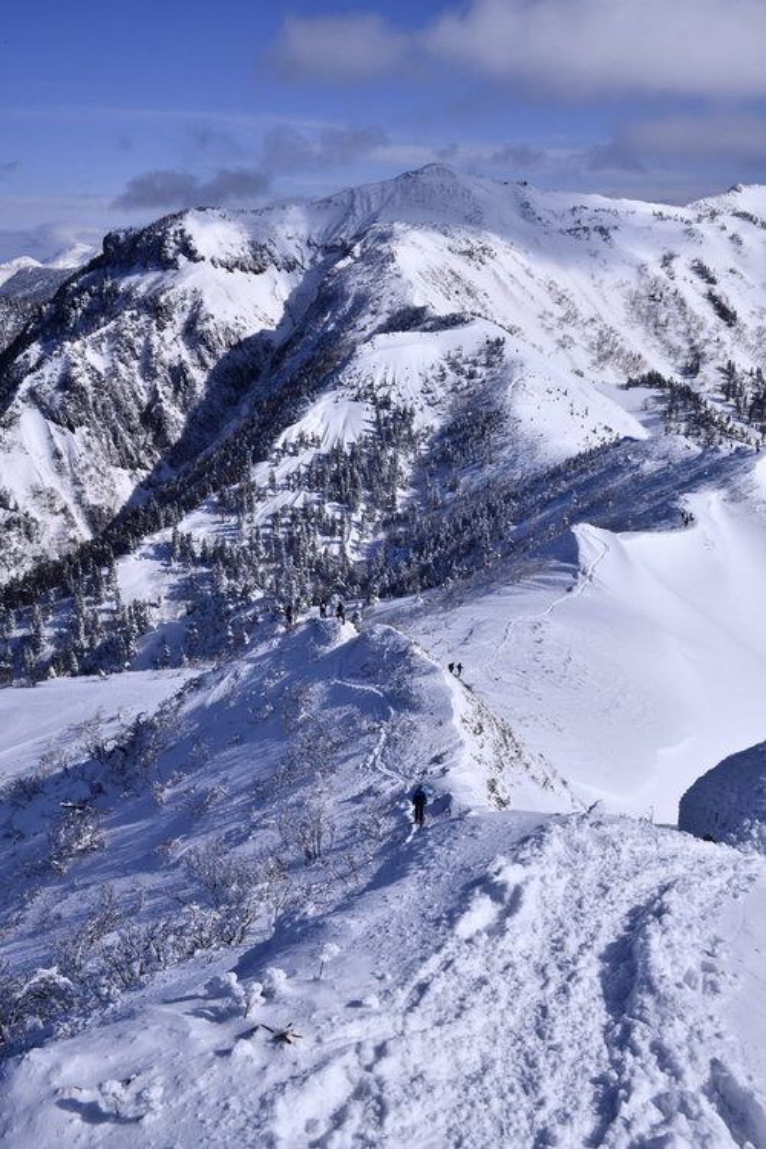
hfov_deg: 42.3
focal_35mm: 31
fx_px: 989
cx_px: 383
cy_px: 574
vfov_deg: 60.3
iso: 200
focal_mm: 31
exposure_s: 1/500
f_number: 22
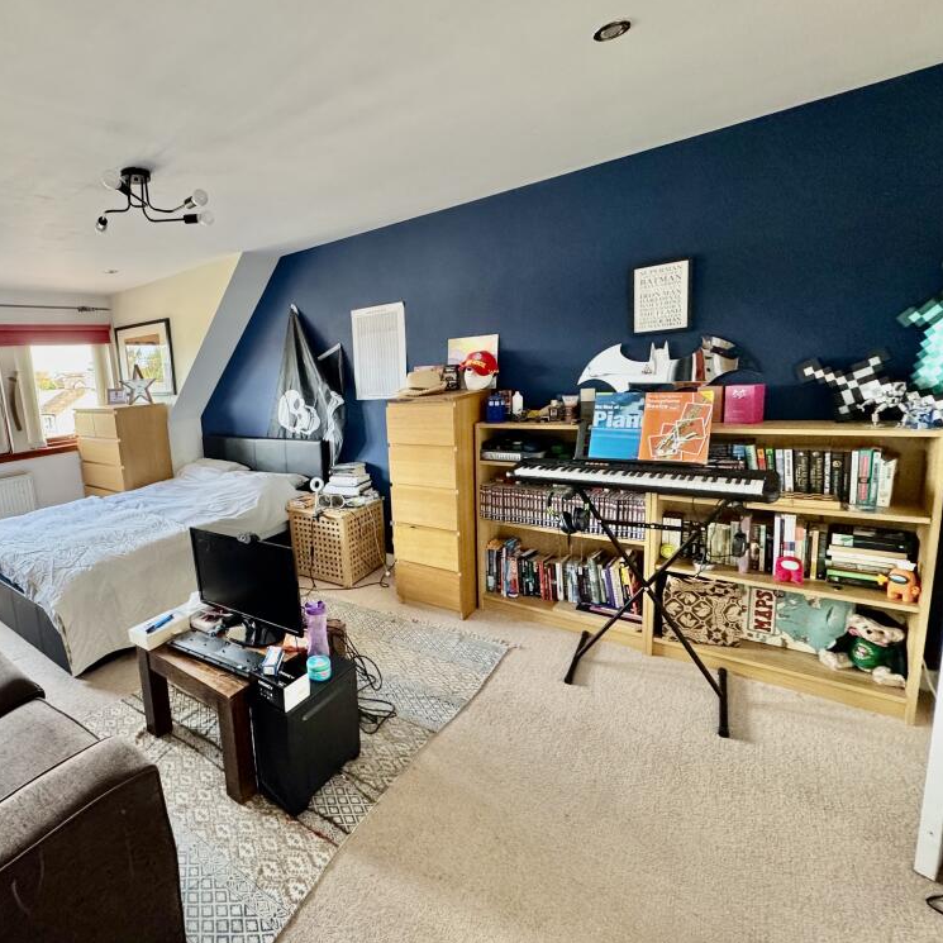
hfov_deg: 80.5
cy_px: 459
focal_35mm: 17
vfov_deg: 84.0
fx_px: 524
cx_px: 297
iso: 320
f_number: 2.2
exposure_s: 1/78
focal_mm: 2.22
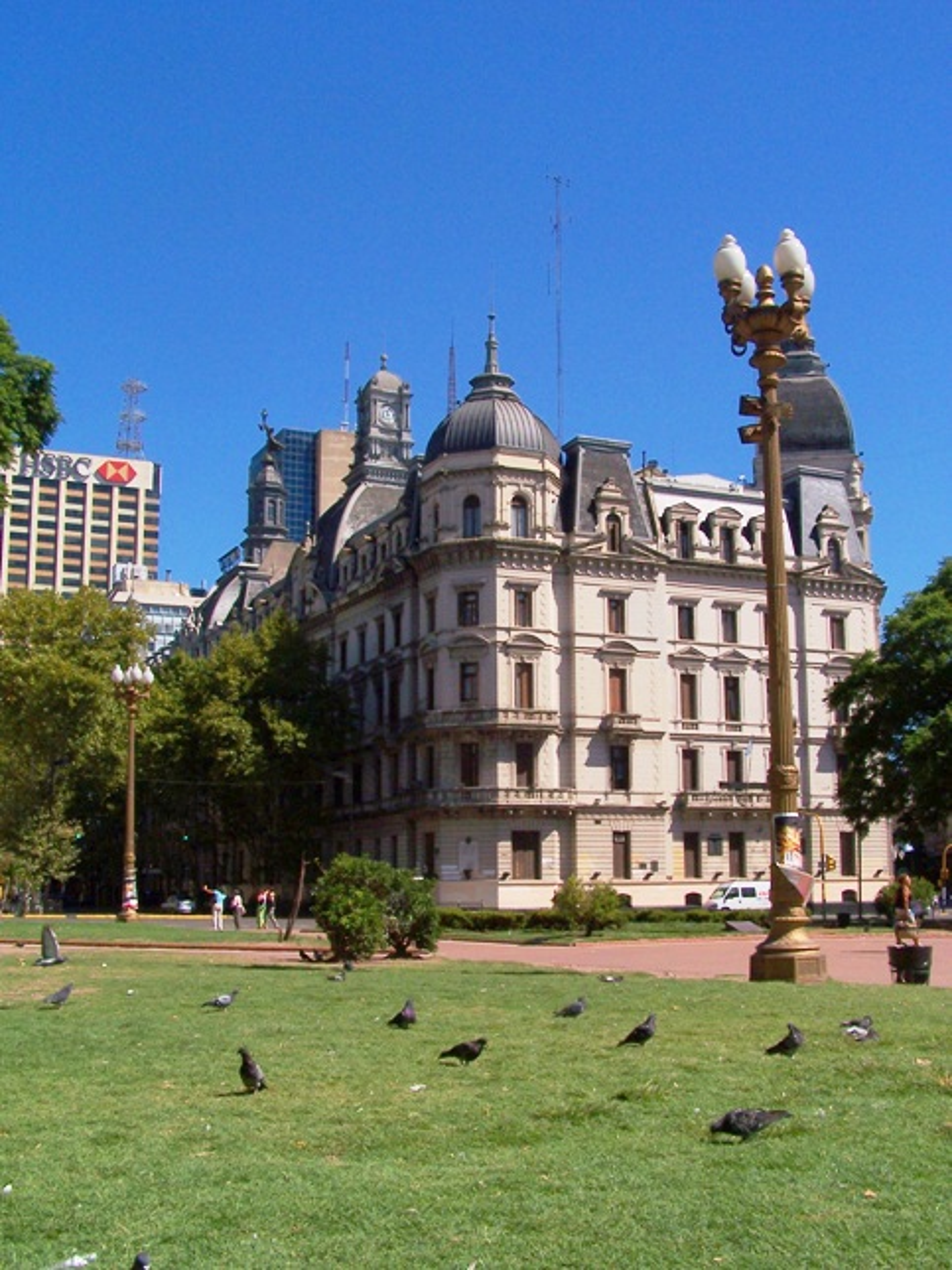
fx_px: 1393
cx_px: 476
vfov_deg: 49.0
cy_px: 635
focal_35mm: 38
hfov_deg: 37.7
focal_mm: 6.3
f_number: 7.1
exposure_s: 1/1000
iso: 80
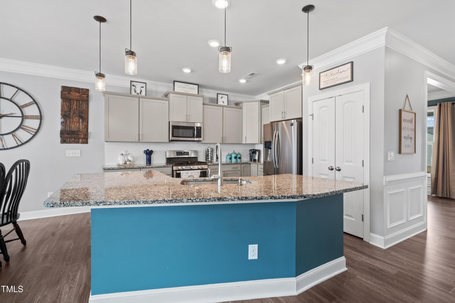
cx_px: 228
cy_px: 152
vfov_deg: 73.7
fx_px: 202
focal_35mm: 16
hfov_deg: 96.7
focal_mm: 16
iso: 320
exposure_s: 1/6
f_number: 8
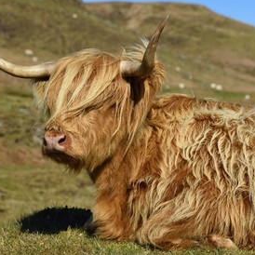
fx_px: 1142
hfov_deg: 12.7
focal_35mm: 137
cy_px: 128
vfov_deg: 12.7
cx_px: 99
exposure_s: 1/640
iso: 200
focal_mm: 105
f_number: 7.1
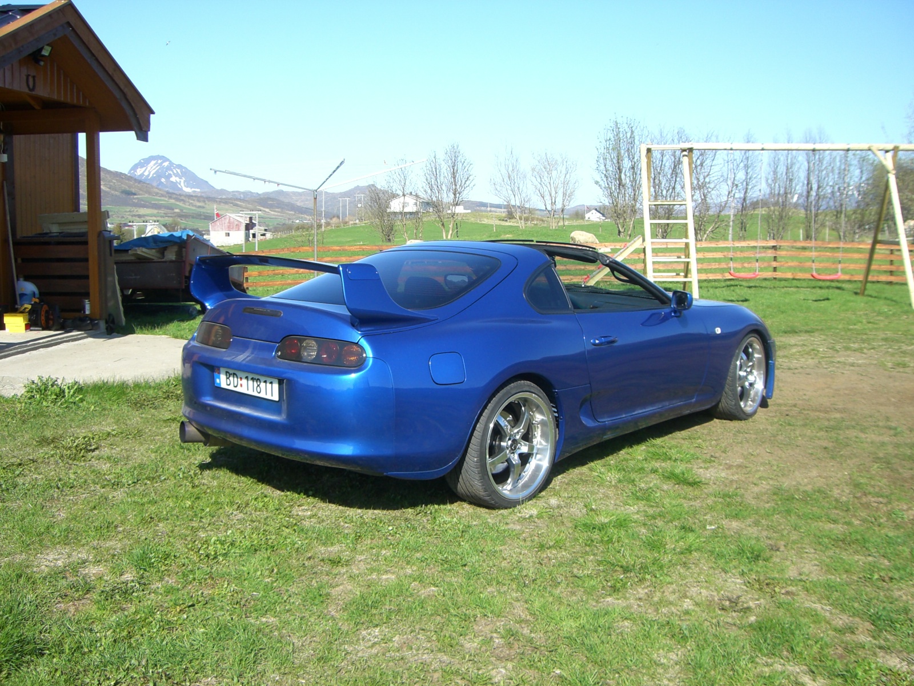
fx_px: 1003
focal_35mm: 38
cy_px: 343
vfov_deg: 37.7
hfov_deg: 49.0
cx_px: 457
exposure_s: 1/320
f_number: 4.3
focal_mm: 6.2
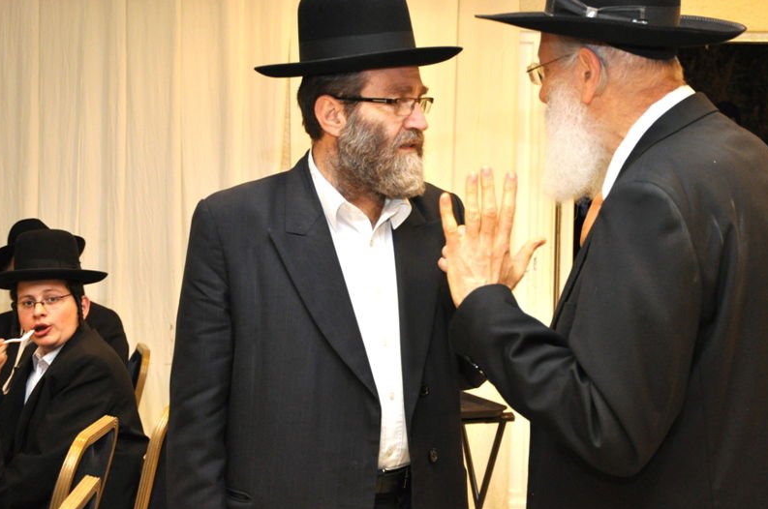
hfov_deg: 32.3
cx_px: 456
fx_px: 1321
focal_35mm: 62
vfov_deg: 21.8
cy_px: 244
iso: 800
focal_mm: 32
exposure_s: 1/60
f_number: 4.2
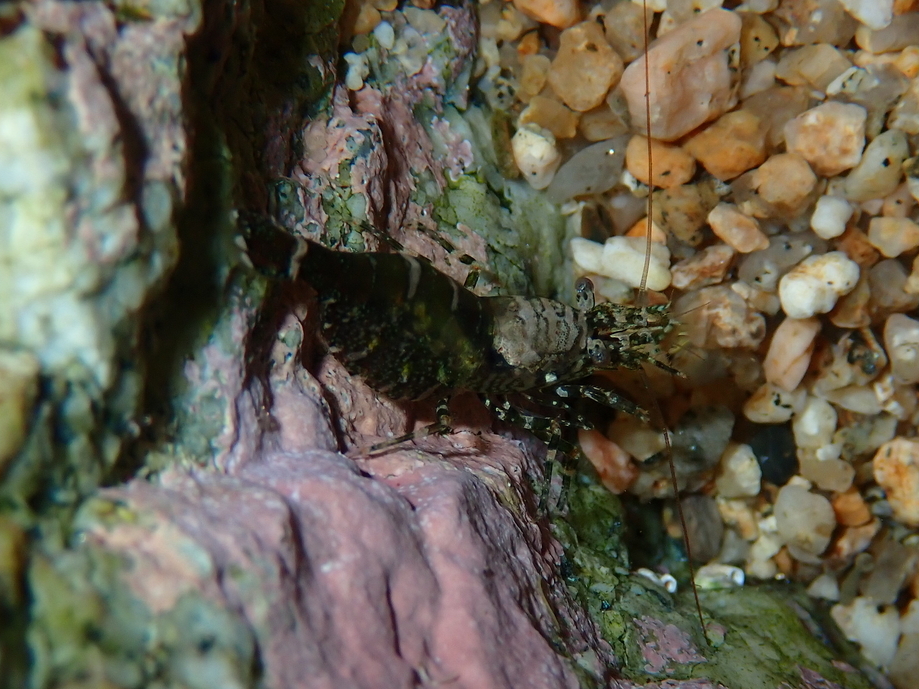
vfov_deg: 18.2
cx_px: 512
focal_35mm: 81
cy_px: 364
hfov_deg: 24.1
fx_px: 2150
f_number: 5
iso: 200
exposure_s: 1/125
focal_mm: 11.09
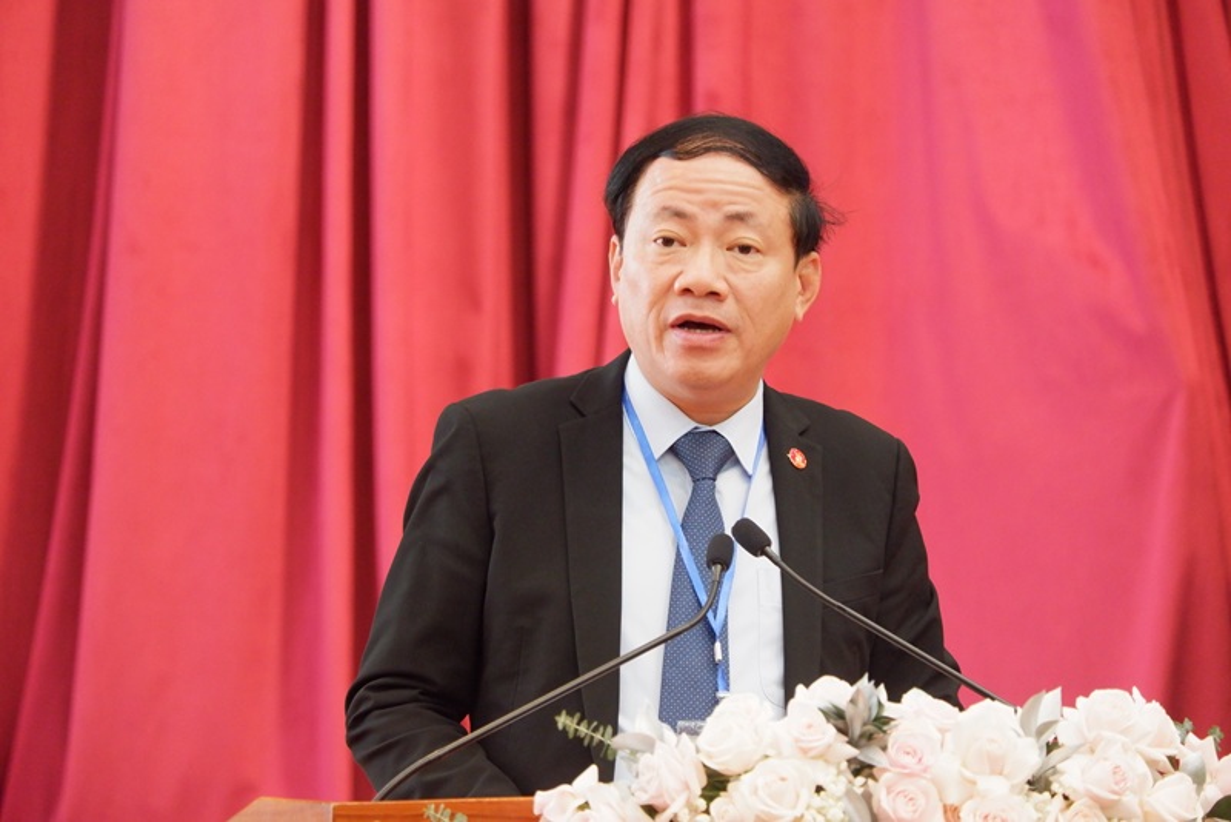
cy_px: 411
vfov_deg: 4.0
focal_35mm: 345
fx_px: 11801
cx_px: 616
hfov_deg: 6.0
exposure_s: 1/25
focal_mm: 230
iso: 3200
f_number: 6.7
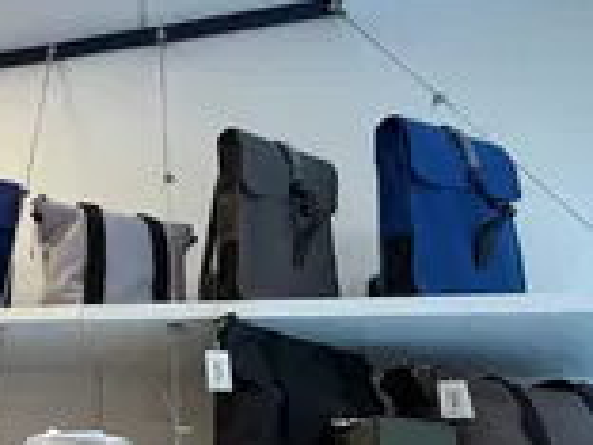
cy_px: 308
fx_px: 617
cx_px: -46
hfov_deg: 41.8
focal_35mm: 36
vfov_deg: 39.0
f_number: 2.2
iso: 125
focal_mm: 2.22
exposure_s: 1/120
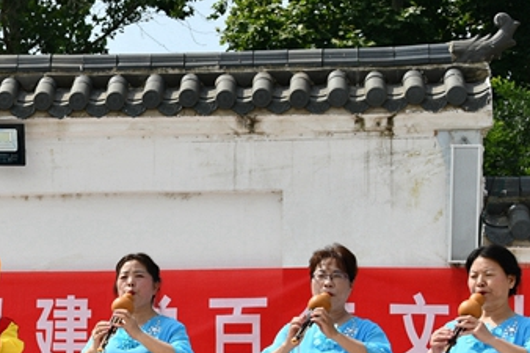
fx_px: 2089
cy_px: 296
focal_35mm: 142
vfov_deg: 9.6
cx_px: -6
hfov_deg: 14.2
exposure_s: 1/320
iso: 100
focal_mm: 40
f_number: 9
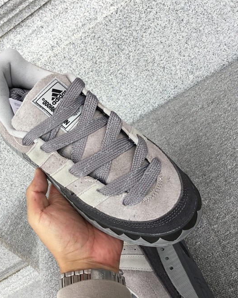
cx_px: 95
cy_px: 148
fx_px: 361
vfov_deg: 44.8
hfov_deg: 36.4
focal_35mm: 41
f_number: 2.4
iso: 25
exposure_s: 1/199
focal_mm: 3.3
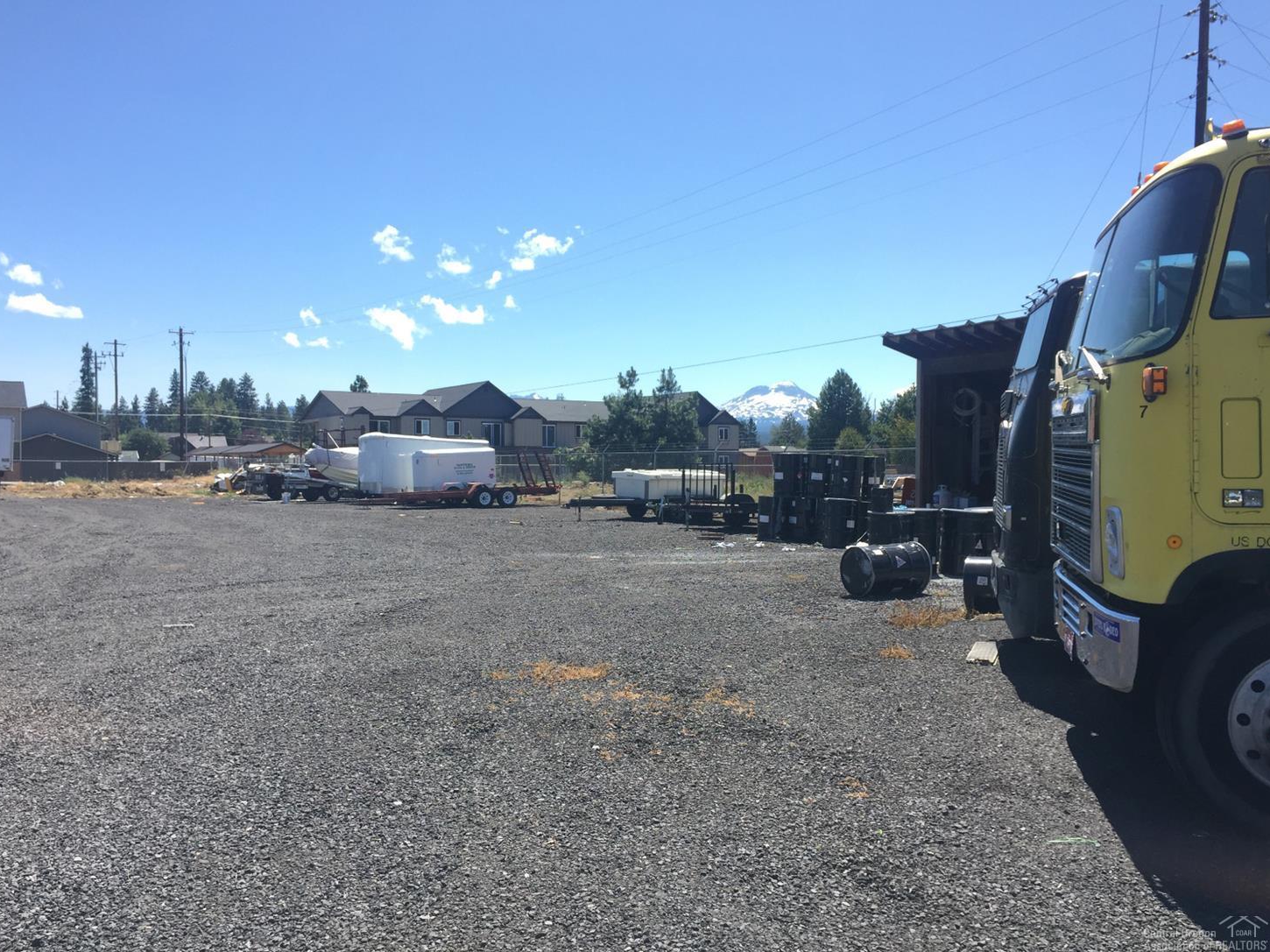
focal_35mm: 30
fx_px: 1100
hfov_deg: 60.0
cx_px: 619
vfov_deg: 46.8
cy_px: 478
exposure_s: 1/1041
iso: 32
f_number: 2.2
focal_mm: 4.15
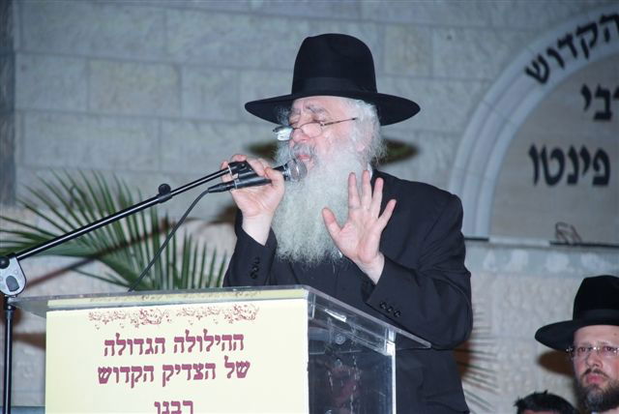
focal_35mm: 203
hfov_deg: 10.1
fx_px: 3494
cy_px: 207
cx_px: 310
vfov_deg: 6.8
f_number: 5.6
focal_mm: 135
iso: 1000
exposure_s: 1/160
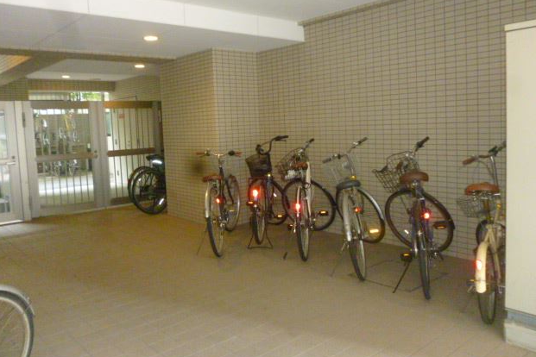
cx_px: 274
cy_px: 162
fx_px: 447
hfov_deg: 61.9
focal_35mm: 30
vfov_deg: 43.6
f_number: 3.1
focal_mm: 5
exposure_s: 1/60
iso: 1000
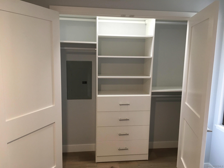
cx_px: 112
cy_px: 84
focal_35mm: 29
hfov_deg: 61.7
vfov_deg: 48.2
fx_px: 188
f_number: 2.2
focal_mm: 4.15
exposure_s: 1/30
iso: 100
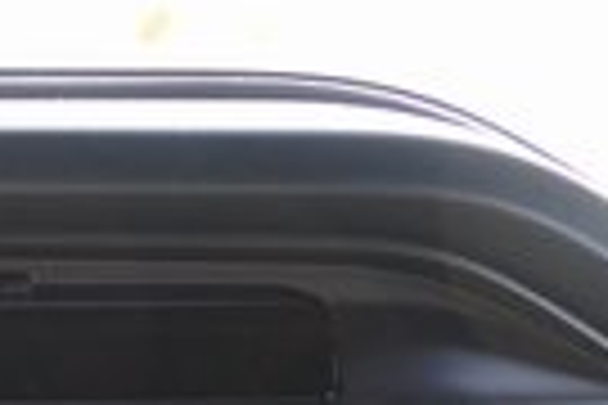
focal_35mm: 152
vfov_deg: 8.3
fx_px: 2567
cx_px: -585
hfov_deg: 12.1
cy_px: 956
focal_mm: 32
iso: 100
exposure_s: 1/60
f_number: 4.5
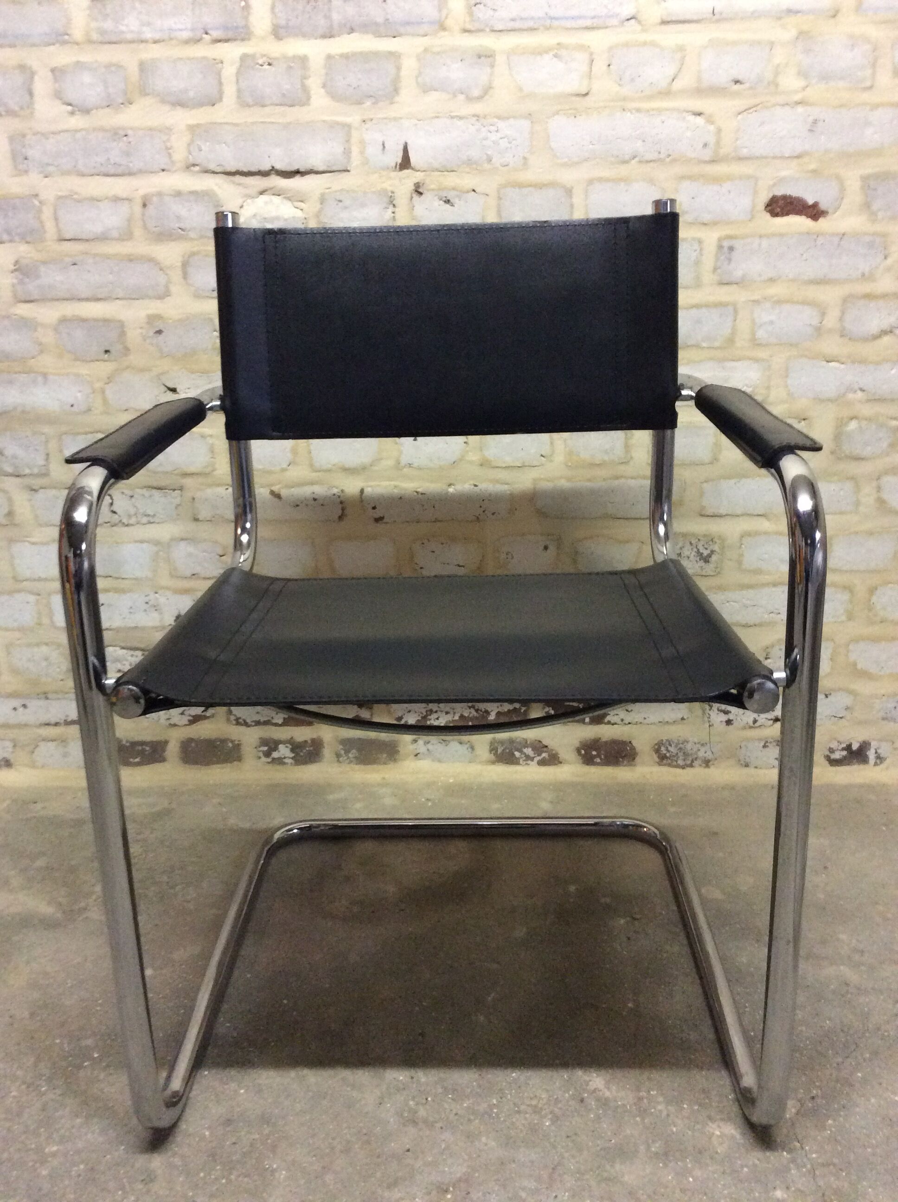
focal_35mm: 32
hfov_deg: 44.1
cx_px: 449
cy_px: 601
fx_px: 1110
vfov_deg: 56.9
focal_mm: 3.3
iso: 320
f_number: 2.4
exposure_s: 1/20
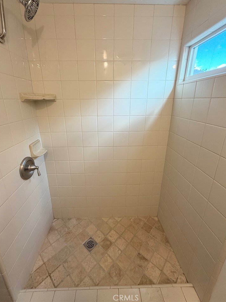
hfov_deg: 81.7
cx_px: 107
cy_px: 141
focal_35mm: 15
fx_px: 131
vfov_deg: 98.0
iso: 160
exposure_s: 1/60
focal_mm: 2.22
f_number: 2.2
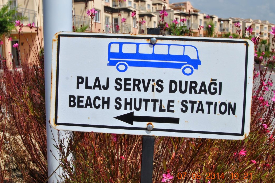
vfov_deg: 33.4
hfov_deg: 48.4
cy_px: 89
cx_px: 129
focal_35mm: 40
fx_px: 305
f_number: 9
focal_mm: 24
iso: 100
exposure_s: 1/320
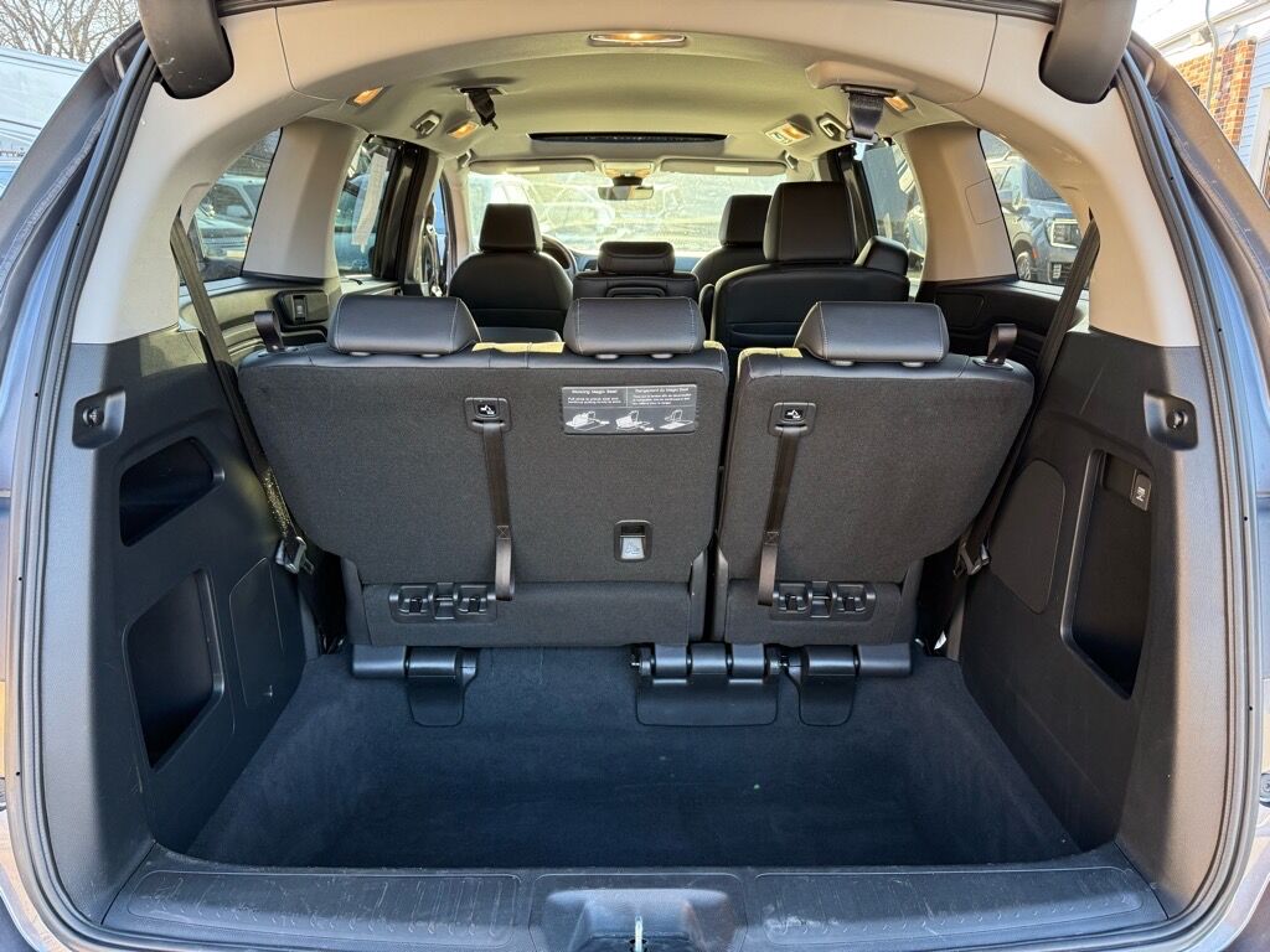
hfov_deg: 71.6
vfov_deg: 56.8
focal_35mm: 24
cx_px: 635
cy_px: 476
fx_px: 881
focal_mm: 6.76
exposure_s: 1/136
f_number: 1.78
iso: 200
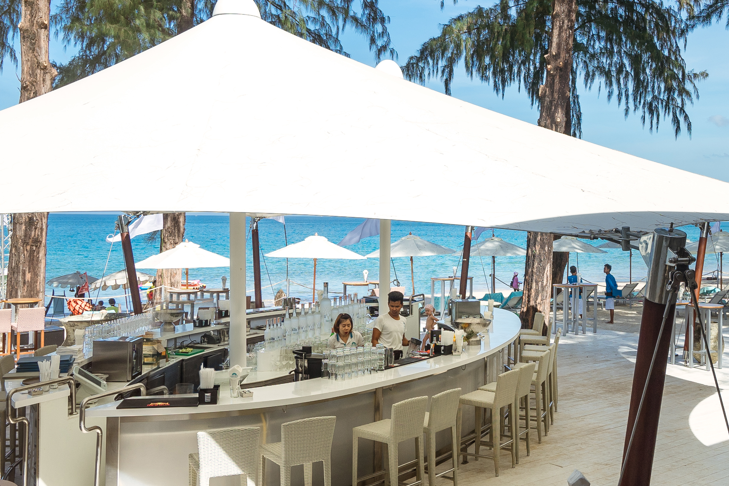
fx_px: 830
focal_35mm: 41
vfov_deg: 32.6
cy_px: 205
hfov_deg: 46.9
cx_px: 461
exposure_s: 1/125
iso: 100
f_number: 6.3
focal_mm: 17
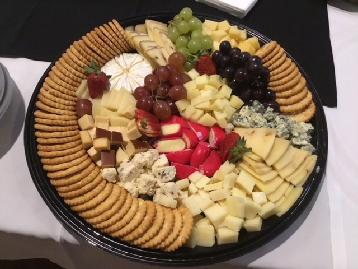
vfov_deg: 45.4
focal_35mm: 31
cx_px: 179
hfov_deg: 58.4
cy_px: 134
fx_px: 321
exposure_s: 1/17
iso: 400
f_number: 2.4
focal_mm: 3.3
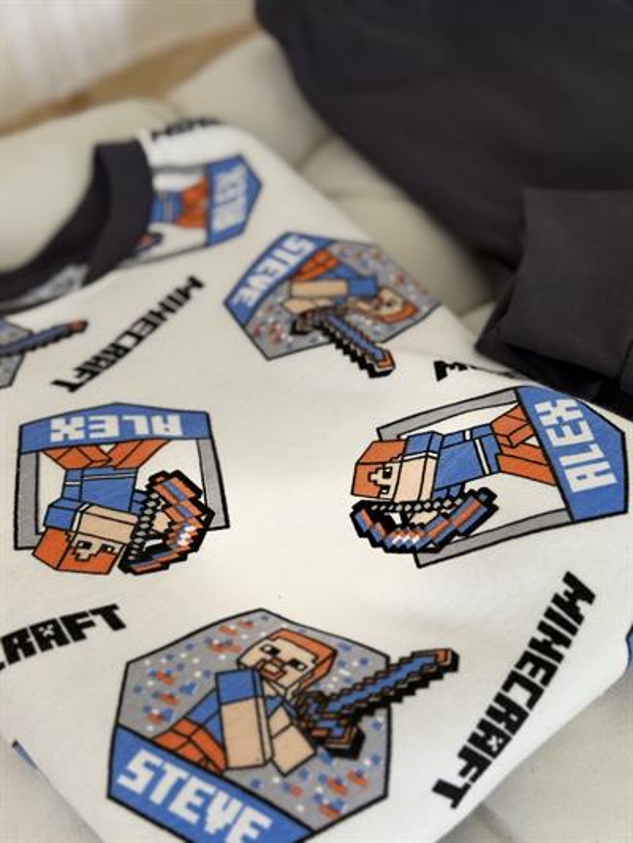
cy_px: 422
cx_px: 316
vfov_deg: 39.6
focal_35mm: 48
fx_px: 1170
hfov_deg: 30.3
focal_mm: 6.76
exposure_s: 1/60
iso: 100
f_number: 1.78
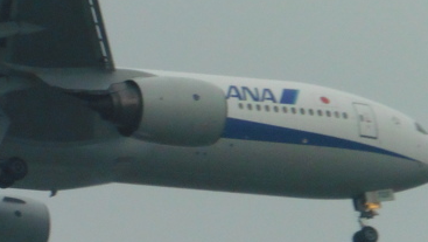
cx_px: -87
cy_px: 69
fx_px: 12560
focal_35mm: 1106
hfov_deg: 2.0
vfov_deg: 1.1
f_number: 5.9
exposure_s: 1/100
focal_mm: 65
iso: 400
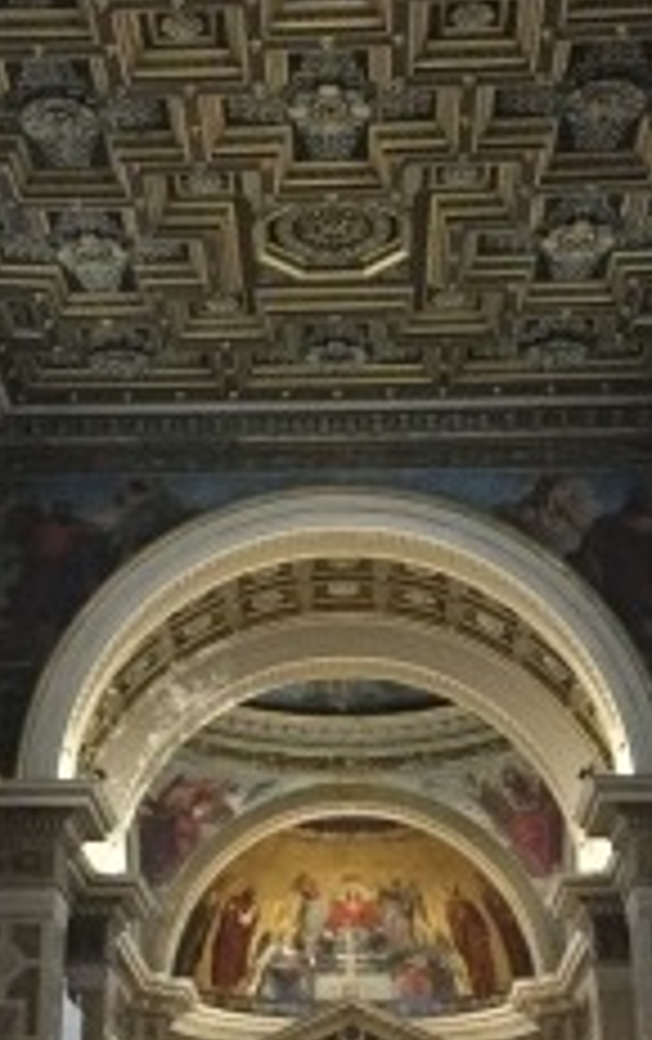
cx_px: 263
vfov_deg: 28.9
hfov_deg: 18.4
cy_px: 572
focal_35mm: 71
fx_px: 2012
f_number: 2.4
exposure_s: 1/17
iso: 320
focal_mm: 3.3
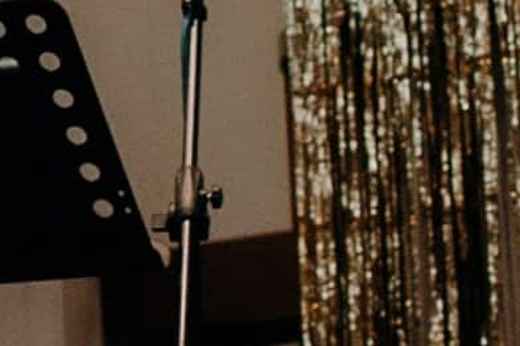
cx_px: -738
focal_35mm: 341
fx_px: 4925
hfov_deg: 5.8
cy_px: -258
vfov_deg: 4.0
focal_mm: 35
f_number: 1.8
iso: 500
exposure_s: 1/100
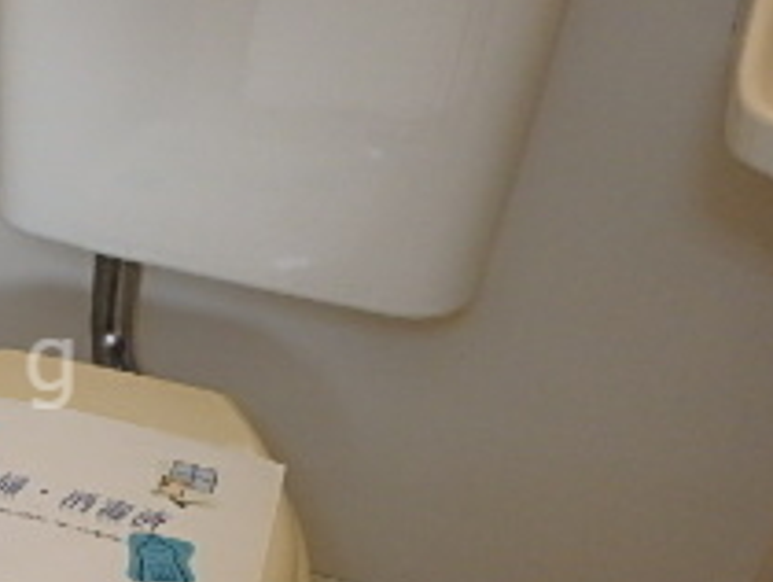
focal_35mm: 64
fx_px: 1431
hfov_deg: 26.7
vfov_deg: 22.9
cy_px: 365
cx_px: -158
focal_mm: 3.7
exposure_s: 1/30
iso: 250
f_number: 3.5
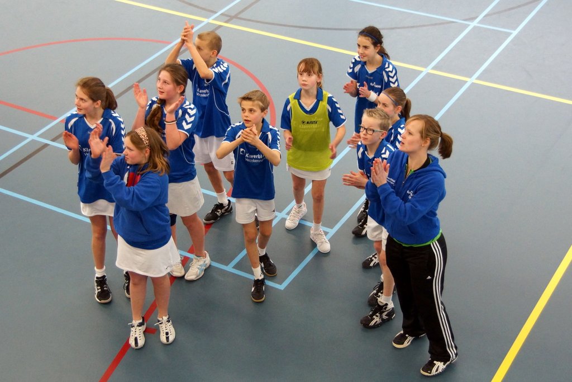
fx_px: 834
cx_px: 286
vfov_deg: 25.8
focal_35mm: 52
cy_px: 191
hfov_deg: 37.8
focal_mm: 35
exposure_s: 1/160
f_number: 4.5
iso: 1250
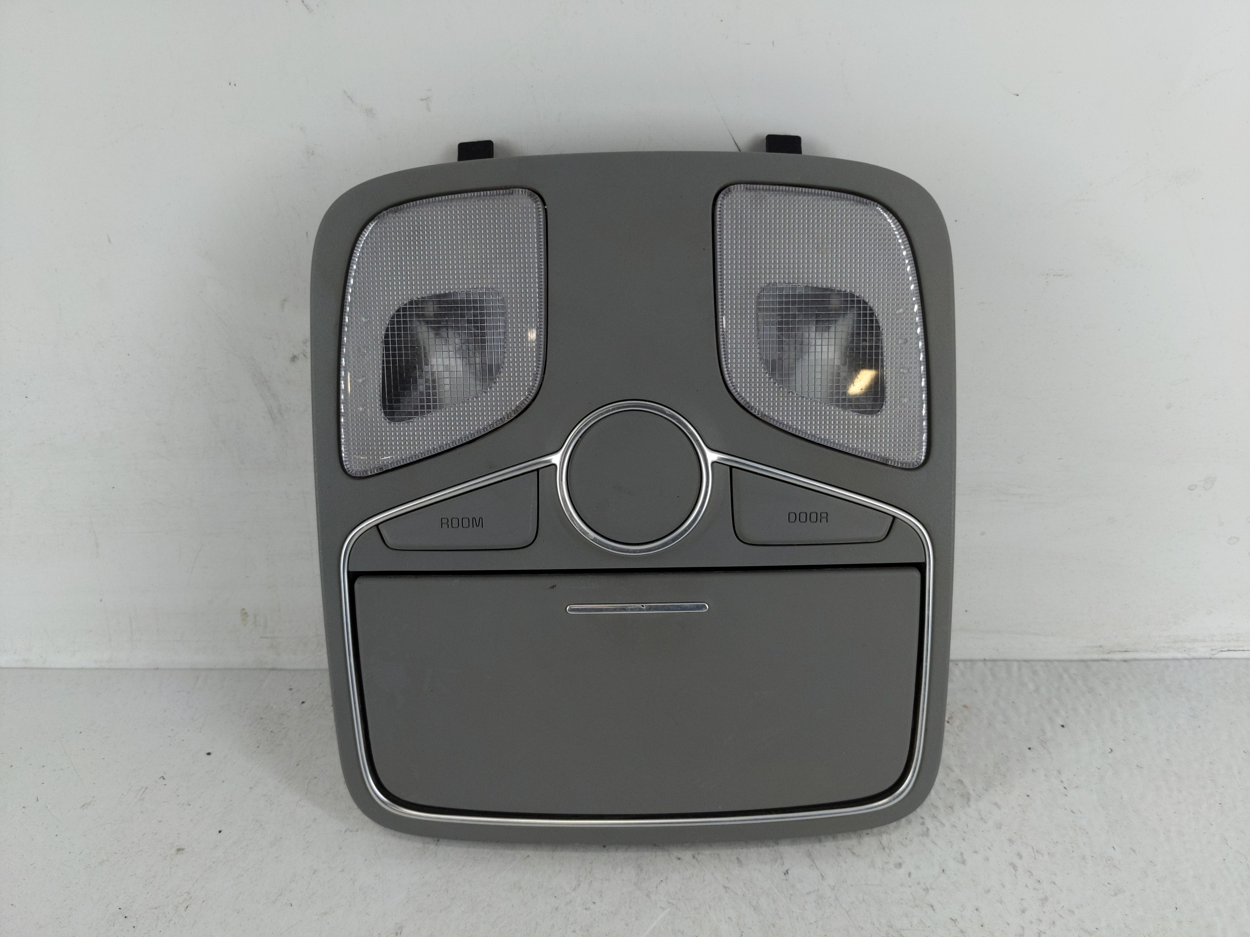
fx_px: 903
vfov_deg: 54.9
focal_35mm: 25
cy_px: 468
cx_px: 625
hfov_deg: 69.4
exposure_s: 1/123
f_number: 1.73
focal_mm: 4.38
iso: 55
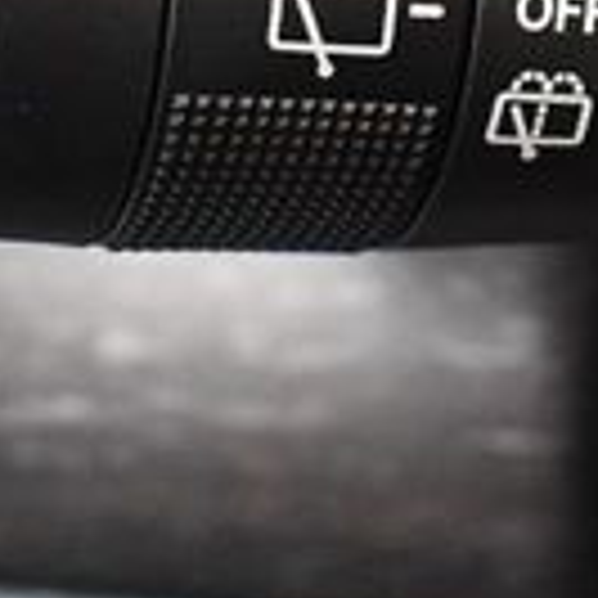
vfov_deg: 11.7
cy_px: -29
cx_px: 409
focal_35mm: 148
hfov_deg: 11.8
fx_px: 2893
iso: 4000
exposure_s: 1/60
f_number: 3.5
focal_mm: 18
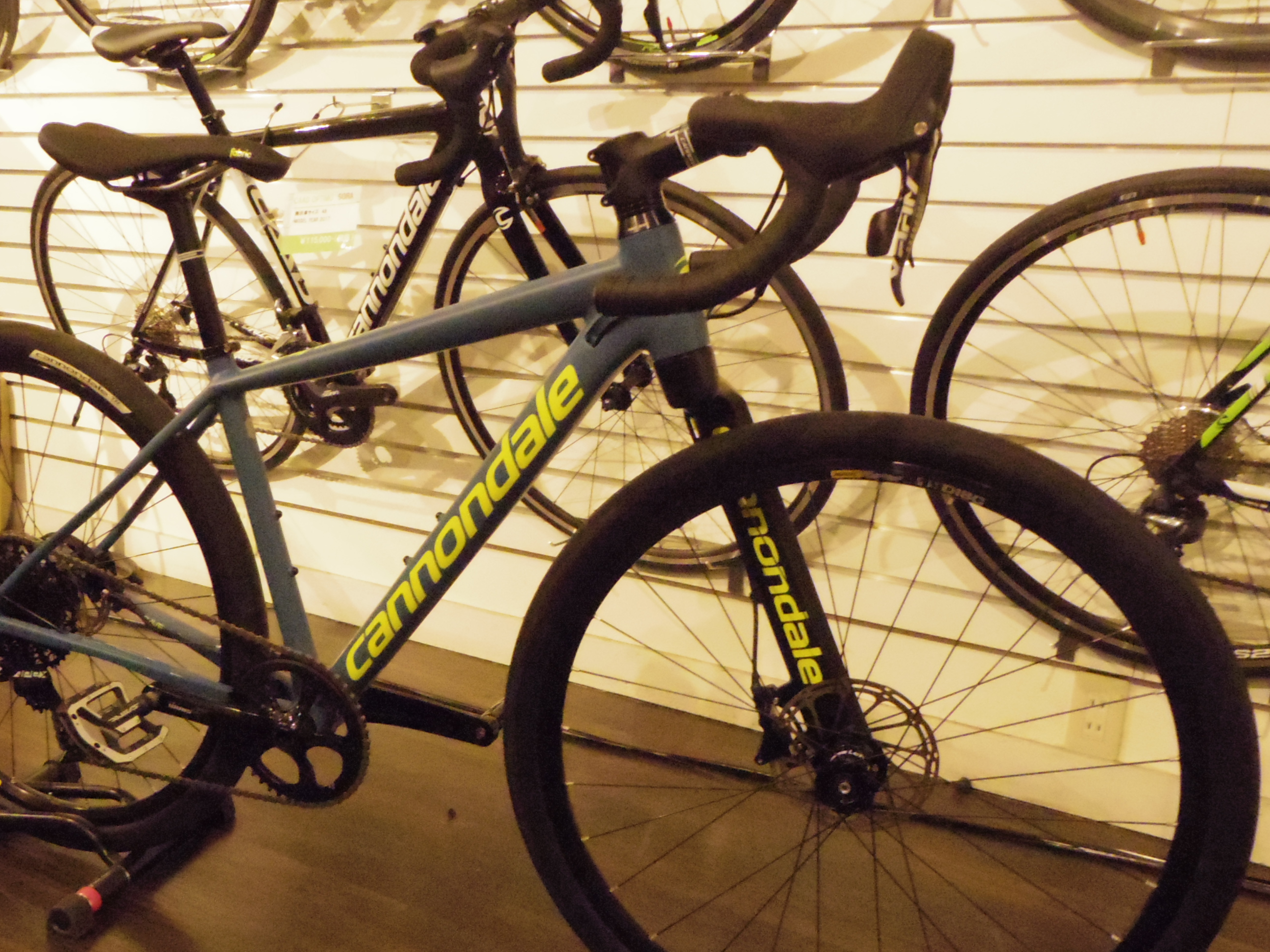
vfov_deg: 39.5
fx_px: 1321
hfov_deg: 50.9
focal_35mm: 36
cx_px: 488
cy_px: 555
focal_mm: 5
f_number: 2.8
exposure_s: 1/50
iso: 5000
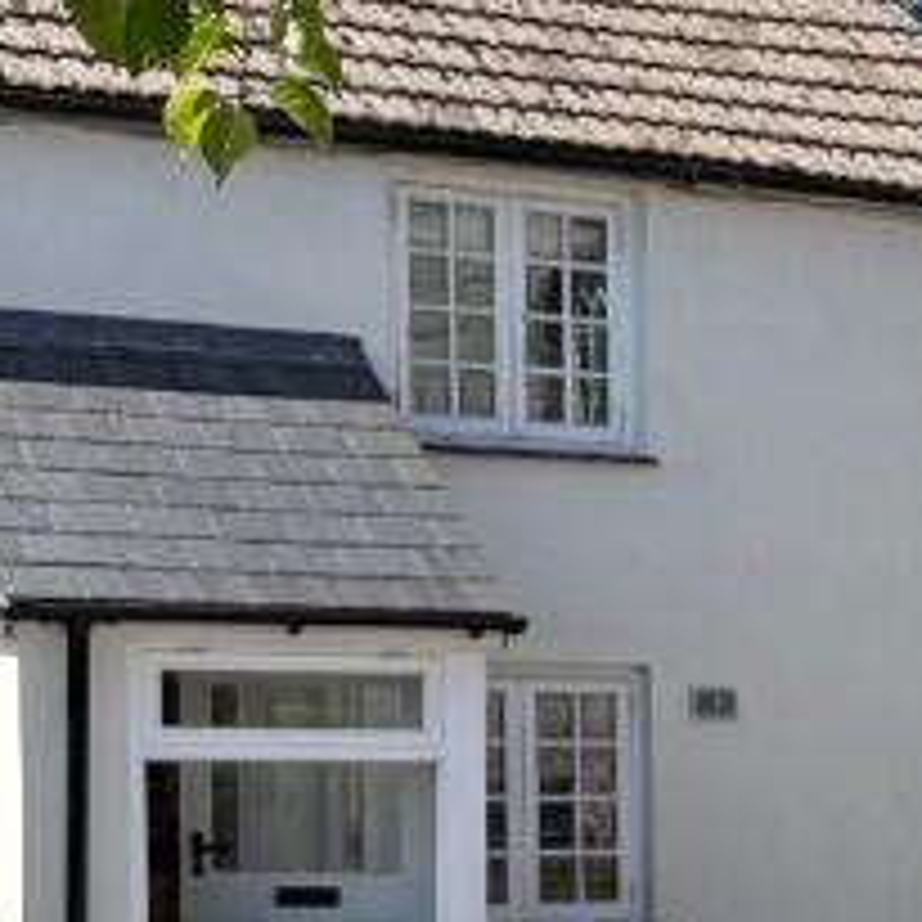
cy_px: 935
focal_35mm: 115
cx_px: 1493
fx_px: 3465
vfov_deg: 14.9
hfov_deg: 14.0
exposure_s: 1/2639
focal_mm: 5.96
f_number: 1.6
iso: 50
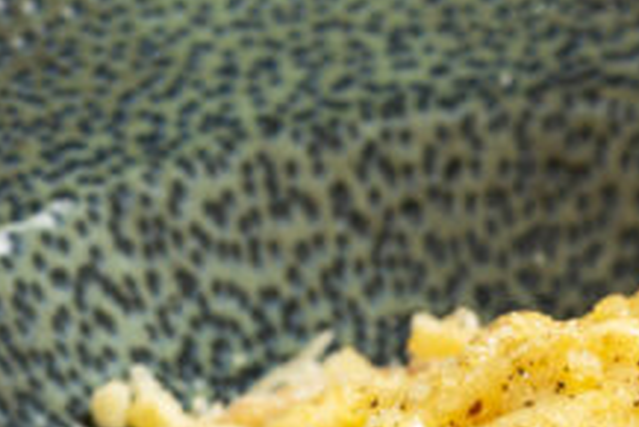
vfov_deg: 3.5
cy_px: 611
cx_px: 875
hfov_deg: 5.2
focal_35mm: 394
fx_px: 6998
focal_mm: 90
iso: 100
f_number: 8
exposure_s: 1/160
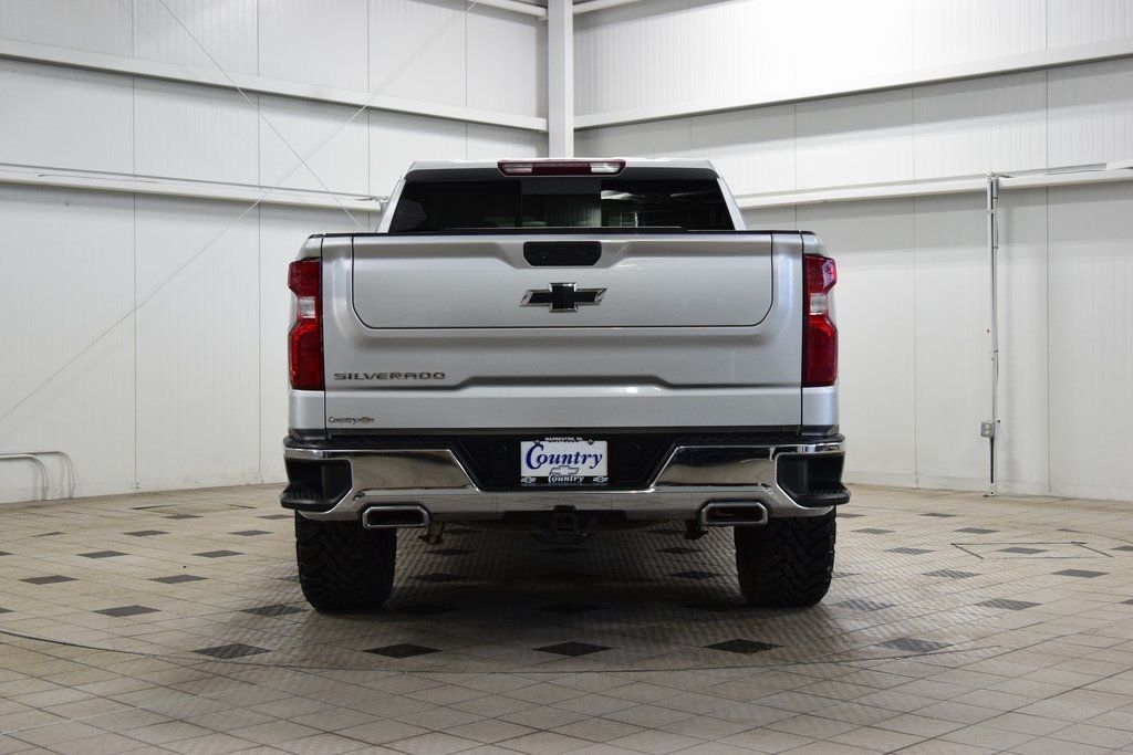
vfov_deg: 26.5
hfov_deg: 38.9
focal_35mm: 51
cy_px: 378
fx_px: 1605
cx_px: 566
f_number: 7.1
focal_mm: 34
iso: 1600
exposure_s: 1/60
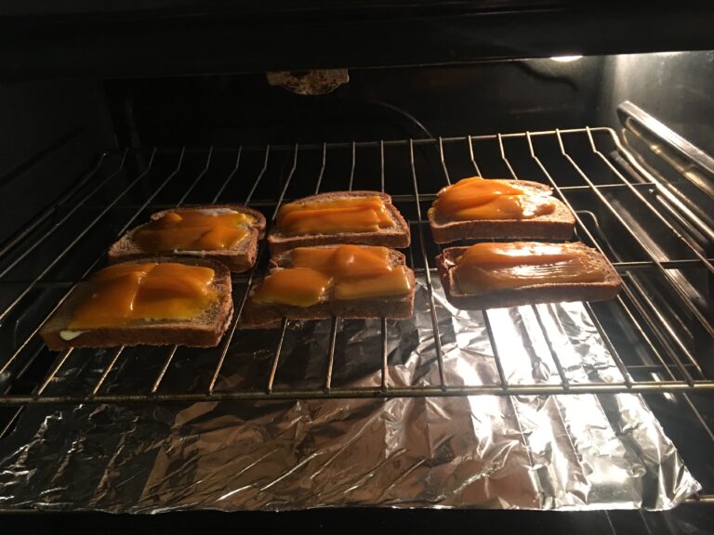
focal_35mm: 29
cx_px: 357
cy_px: 268
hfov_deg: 61.7
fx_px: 598
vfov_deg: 48.2
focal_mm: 4.15
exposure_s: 1/15
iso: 125
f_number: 2.2
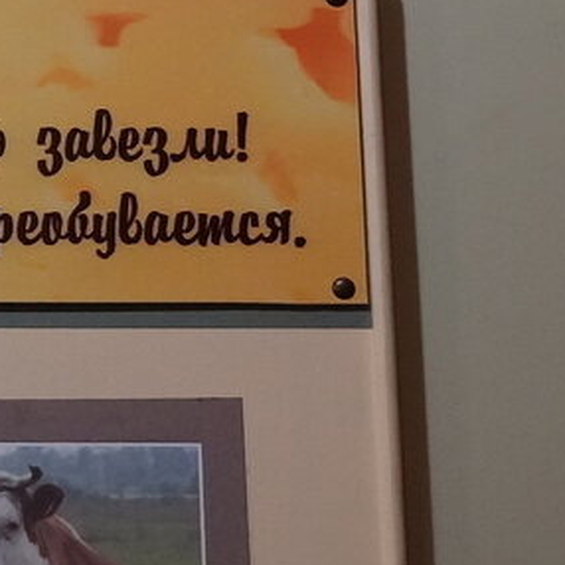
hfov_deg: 9.4
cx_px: -452
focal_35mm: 177
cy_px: 166
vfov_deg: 9.9
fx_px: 3265
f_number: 4
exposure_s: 1/250
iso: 10000
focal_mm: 33
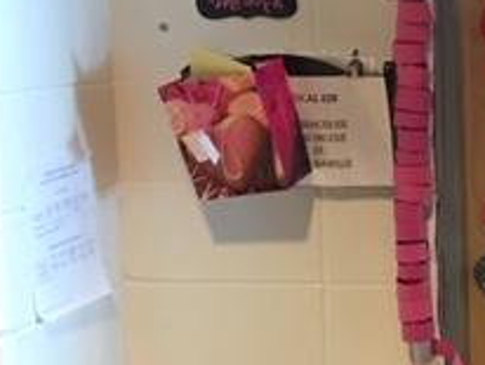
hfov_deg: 19.0
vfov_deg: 16.4
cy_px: 179
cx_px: 737
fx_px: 1262
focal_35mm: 90
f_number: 2.2
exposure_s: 1/4
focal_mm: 4.15
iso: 50
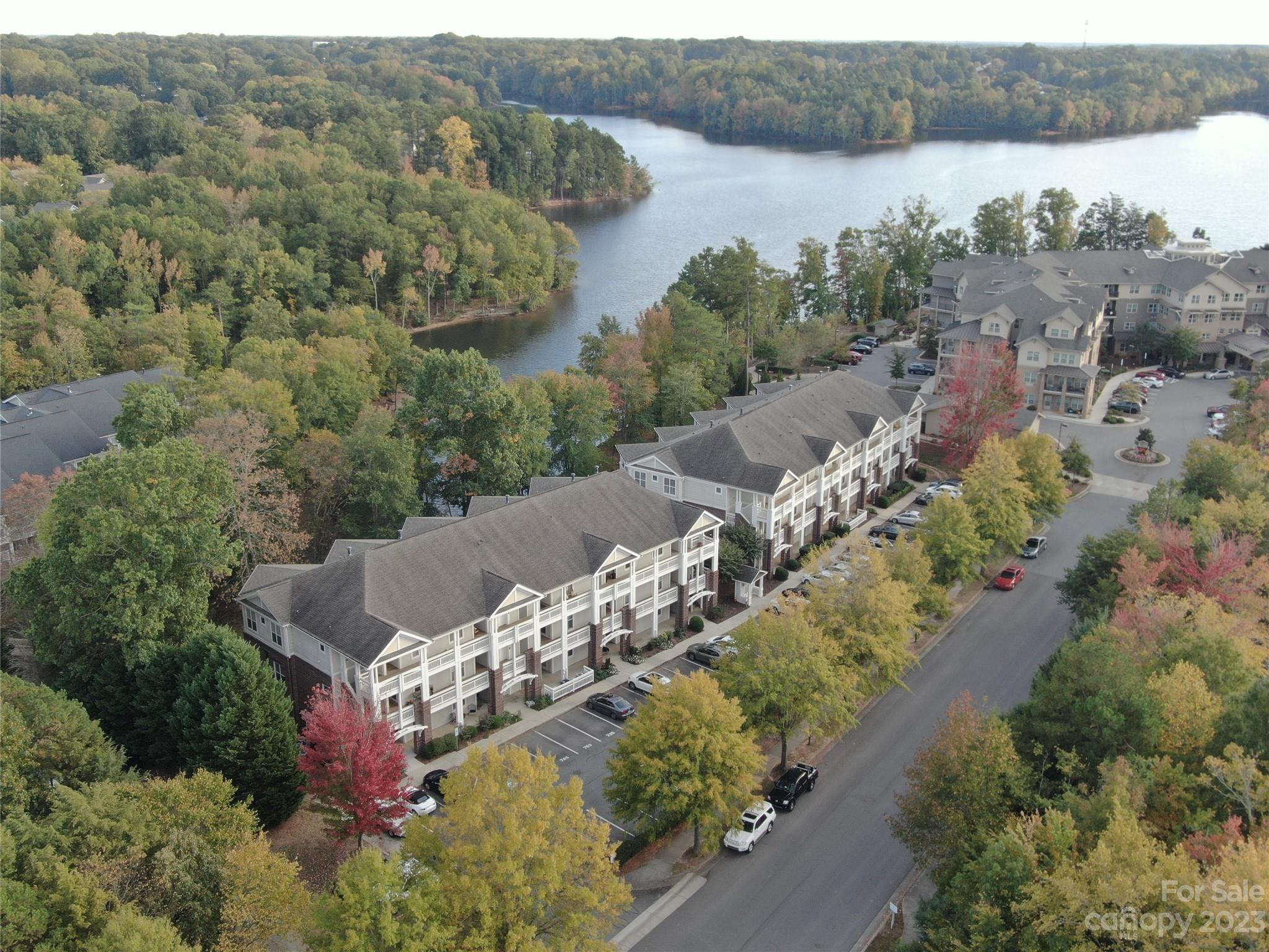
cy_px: 476
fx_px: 1320
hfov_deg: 51.4
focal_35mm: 36
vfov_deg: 39.7
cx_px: 634
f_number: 3.3
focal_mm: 6.08
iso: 100
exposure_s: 1/120
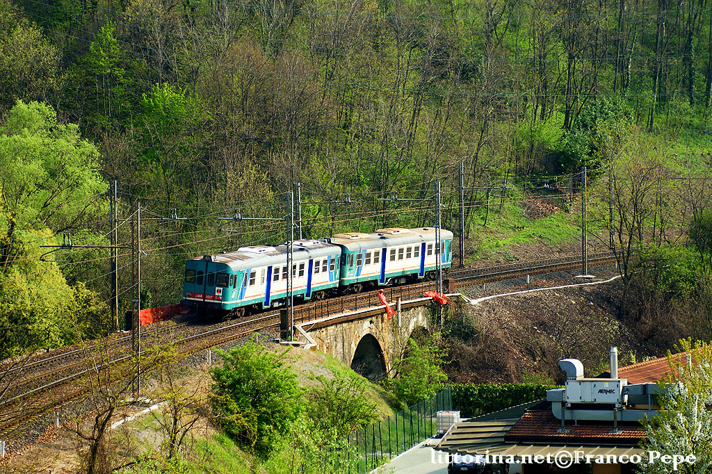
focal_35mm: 128
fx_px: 2521
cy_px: 237
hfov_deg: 16.1
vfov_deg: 10.7
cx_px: 356
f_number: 5
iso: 200
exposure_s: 1/500
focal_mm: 85
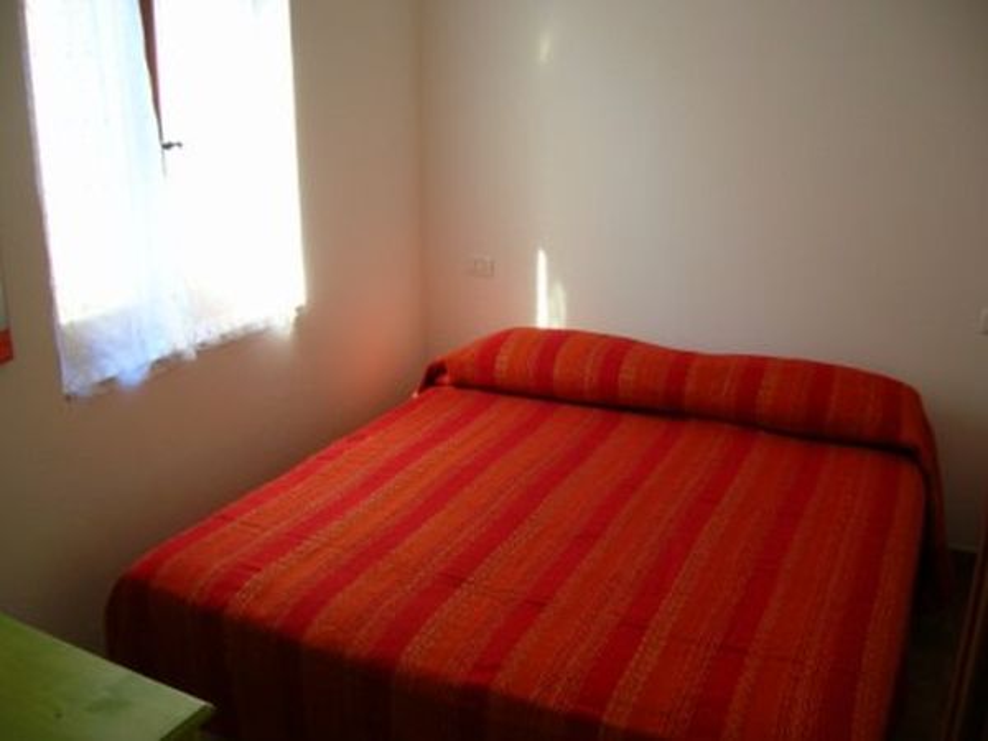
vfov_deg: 41.8
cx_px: 494
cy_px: 370
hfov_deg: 54.0
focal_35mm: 34
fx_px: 970
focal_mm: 5.7
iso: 50
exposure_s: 1/31.4
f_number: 2.9
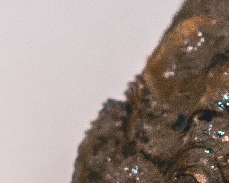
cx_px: 348
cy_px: 22
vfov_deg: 2.5
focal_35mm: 628
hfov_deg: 3.1
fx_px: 4256
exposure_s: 1/100
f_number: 4.5
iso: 800
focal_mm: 50
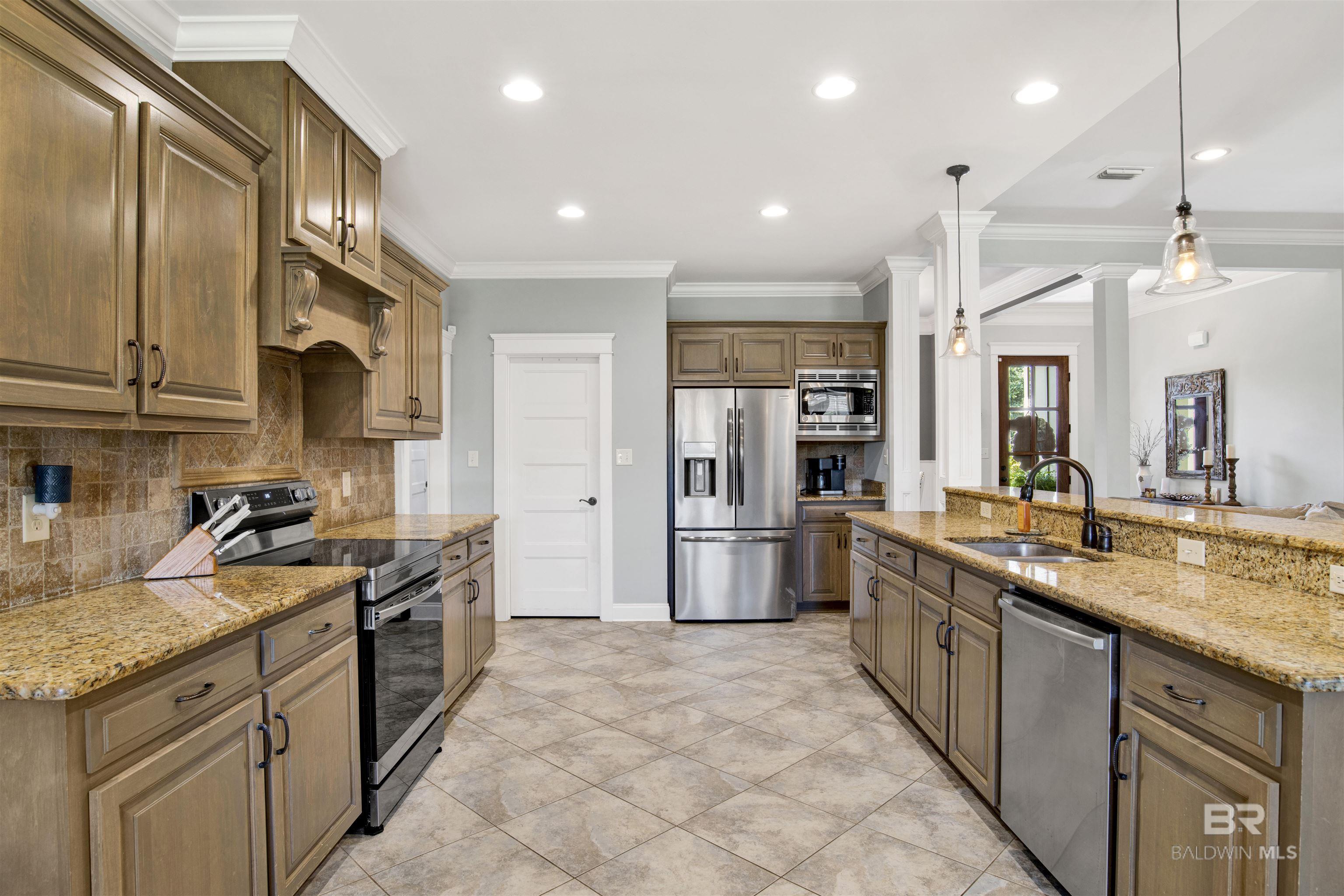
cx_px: 672
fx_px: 709
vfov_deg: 64.6
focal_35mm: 19
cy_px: 448
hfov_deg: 86.9
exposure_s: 1/2
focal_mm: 19
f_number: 11
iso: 200
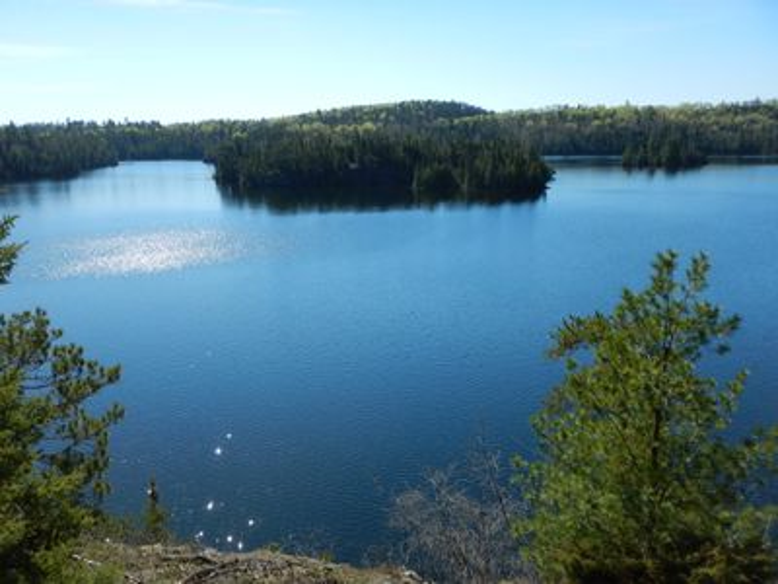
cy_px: 292
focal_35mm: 34
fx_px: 764
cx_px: 389
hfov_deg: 54.0
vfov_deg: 41.8
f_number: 4.2
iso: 125
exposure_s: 1/800
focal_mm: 6.1
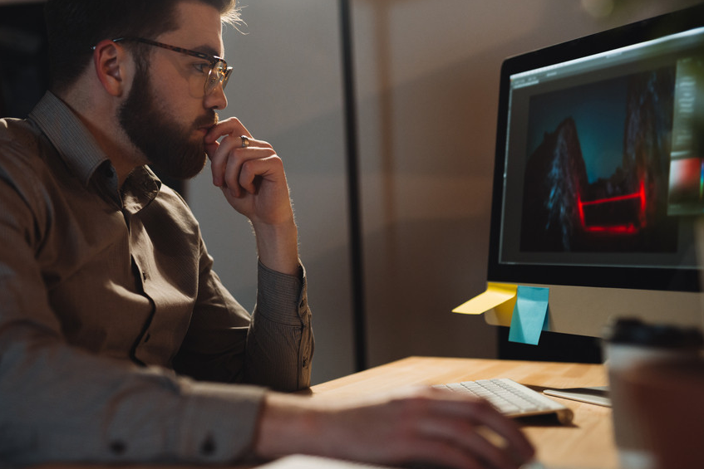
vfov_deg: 23.0
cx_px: 292
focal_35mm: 59
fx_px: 1154
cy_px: 214
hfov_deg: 33.8
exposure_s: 1/100
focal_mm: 50
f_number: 2
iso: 800
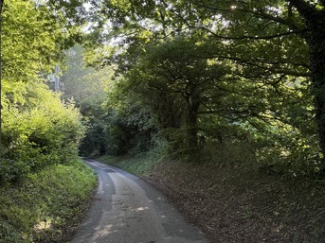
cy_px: 119
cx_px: 127
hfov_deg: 52.2
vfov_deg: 40.7
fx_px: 328
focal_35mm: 35
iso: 200
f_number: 1.78
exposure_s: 1/220
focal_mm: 6.76
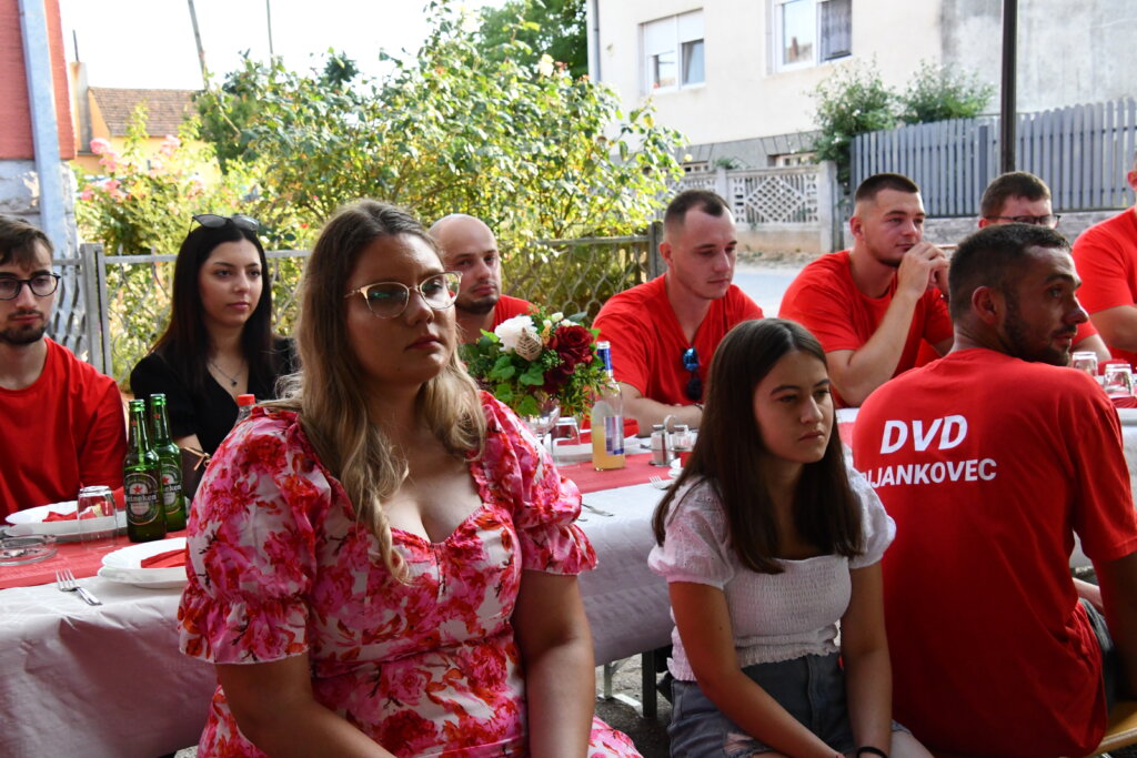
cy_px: 379
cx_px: 568
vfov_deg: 26.0
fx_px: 1642
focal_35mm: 52
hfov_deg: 38.2
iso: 2500
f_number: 9
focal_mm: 35
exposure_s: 1/320
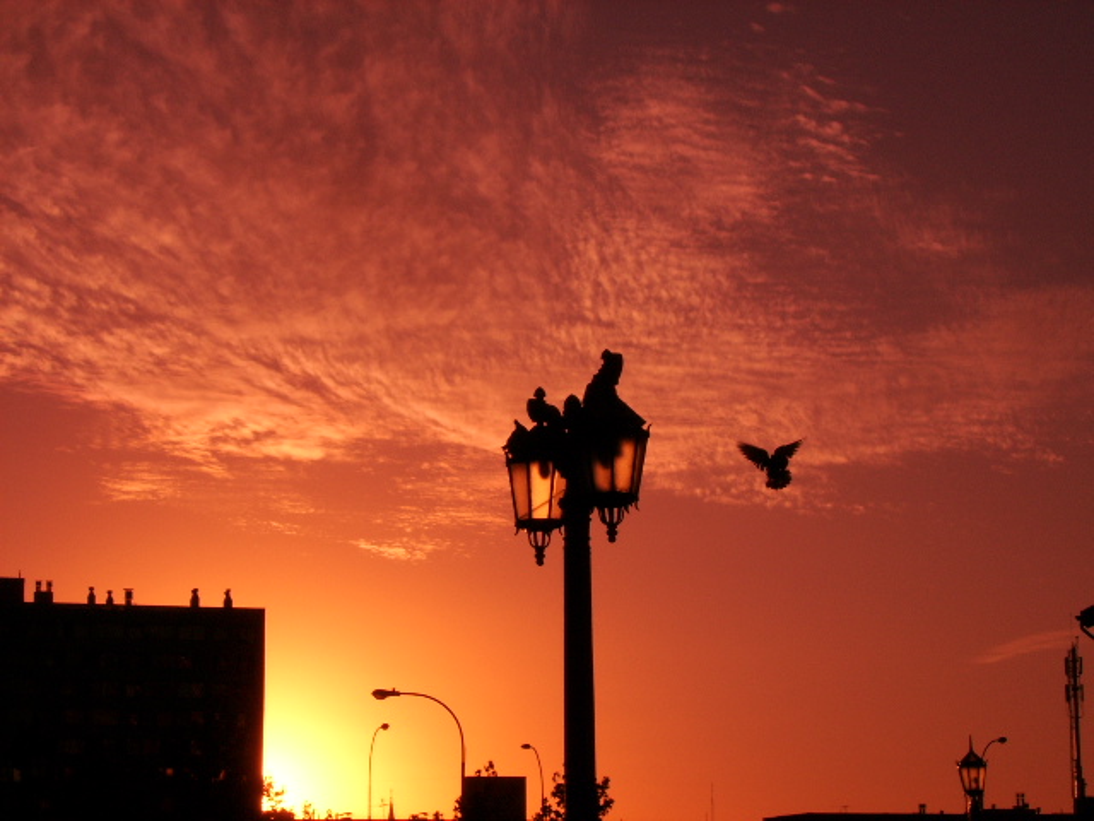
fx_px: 2939
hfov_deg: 21.1
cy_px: 410
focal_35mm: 93
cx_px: 547
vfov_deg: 15.9
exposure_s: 1/771
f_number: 9.5
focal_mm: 15.53
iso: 50
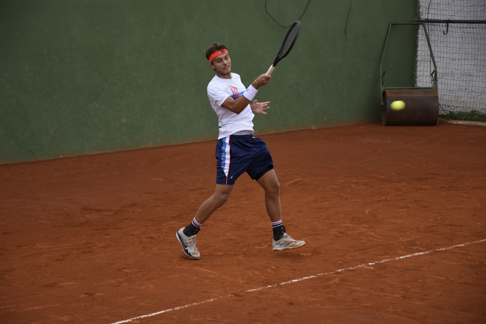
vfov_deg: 10.8
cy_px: 162
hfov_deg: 16.1
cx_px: 243
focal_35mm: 128
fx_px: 1721
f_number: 5.3
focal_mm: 85
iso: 250
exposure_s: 1/640
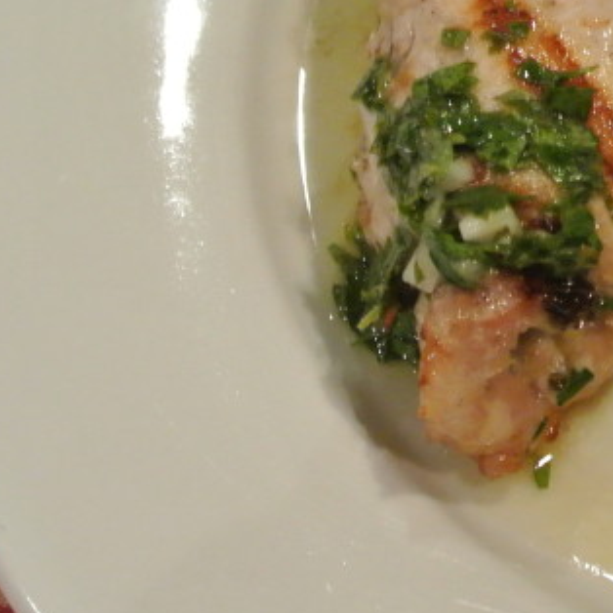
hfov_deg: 14.6
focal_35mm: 111
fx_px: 2224
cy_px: 91
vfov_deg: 15.6
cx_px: 916
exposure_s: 1/15
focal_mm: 15.1
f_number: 5.6
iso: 1100
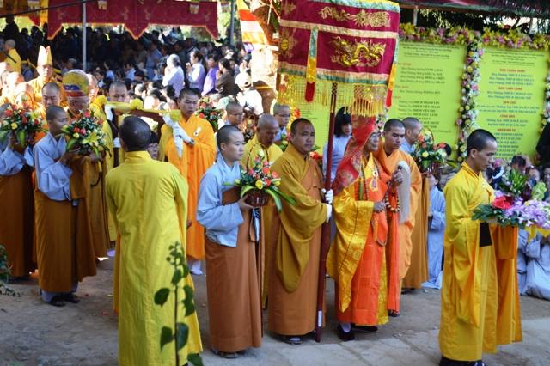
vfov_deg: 25.7
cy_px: 183
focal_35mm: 52
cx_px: 275
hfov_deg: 37.9
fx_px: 802
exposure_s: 1/125
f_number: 5.6
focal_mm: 35
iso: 400
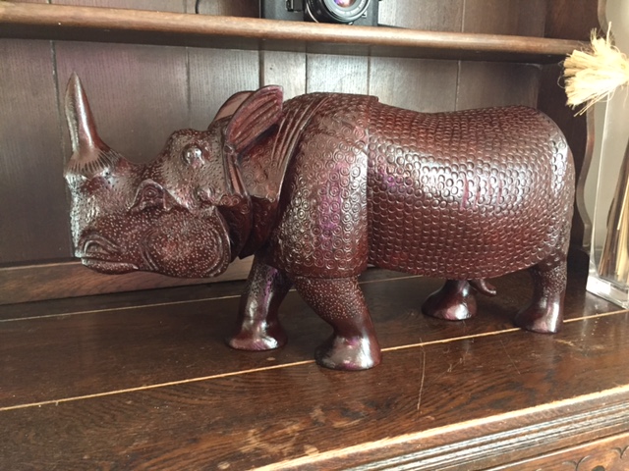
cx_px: 314
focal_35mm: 29
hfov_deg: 61.7
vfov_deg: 48.2
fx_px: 527
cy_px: 236
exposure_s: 1/20
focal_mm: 4.15
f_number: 2.2
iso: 250
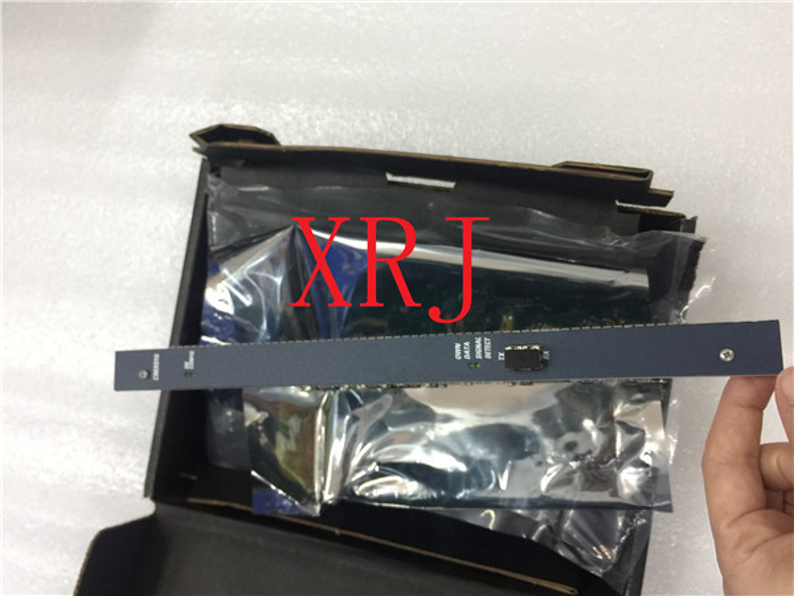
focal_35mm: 29
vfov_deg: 48.2
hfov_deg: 61.7
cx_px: 397
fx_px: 665
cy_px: 298
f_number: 2.2
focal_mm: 4.15
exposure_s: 1/10
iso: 100
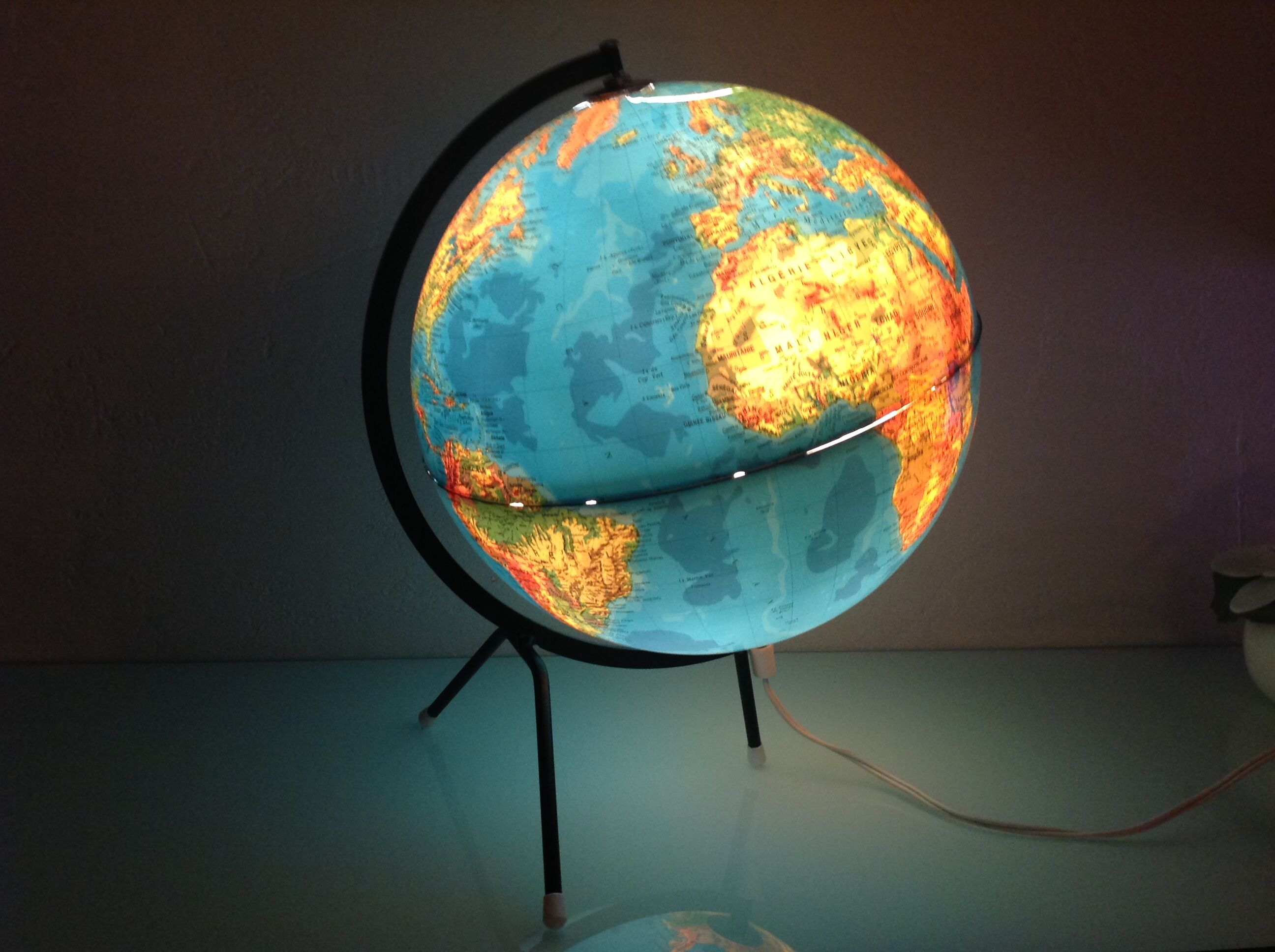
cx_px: 638
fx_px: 1287
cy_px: 476
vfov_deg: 40.6
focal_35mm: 35
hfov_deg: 52.7
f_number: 2.4
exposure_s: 1/15
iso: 160
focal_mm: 4.28
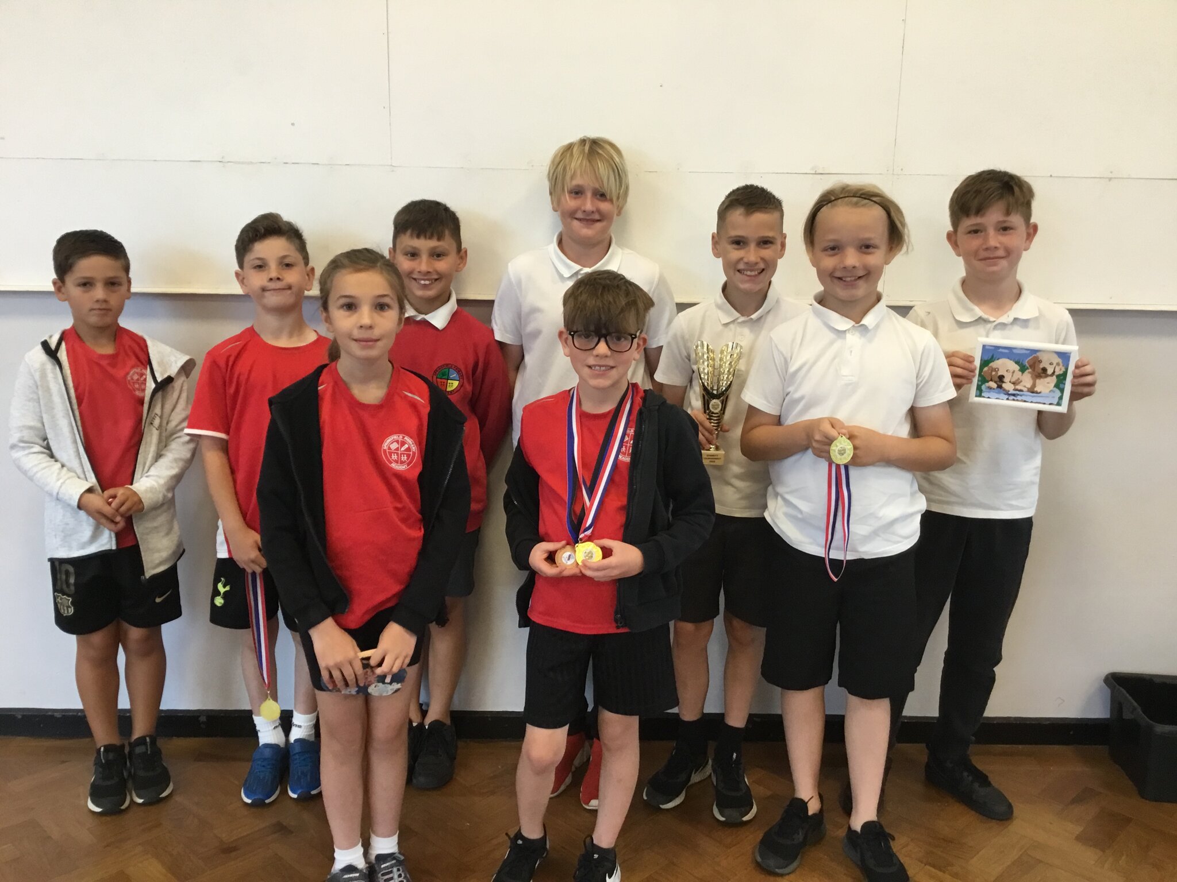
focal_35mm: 31
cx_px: 588
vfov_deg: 45.4
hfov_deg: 58.4
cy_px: 441
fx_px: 1054
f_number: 2.4
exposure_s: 1/33
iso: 125
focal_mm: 3.3
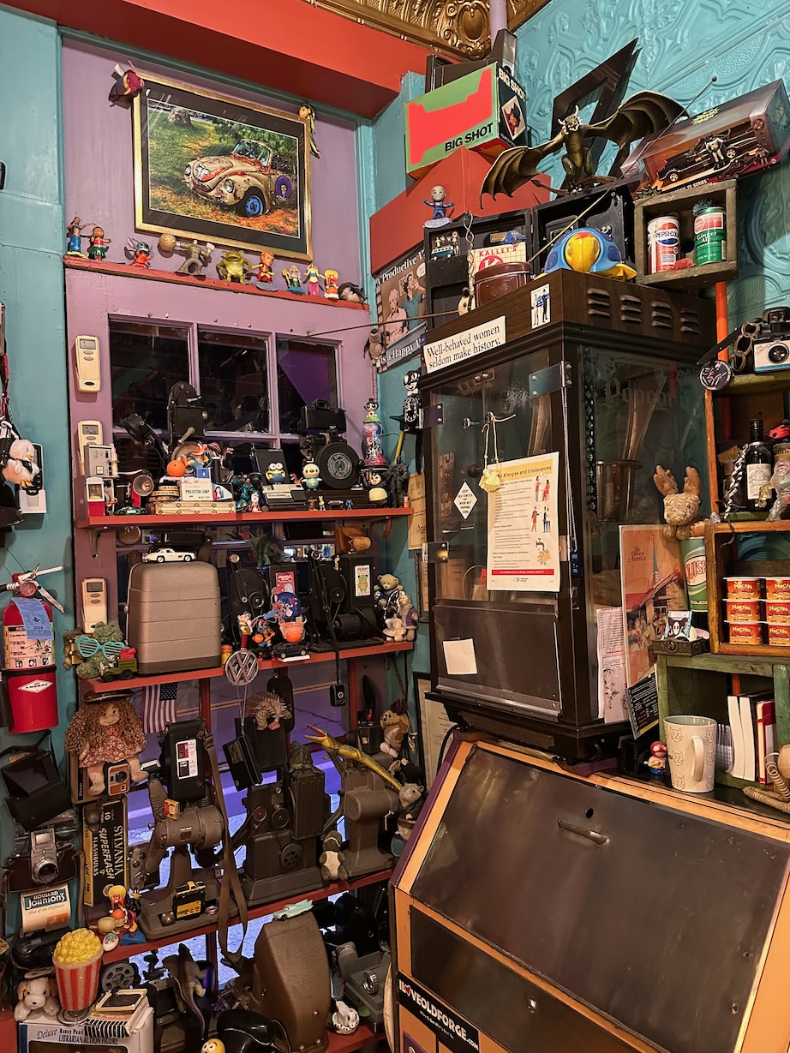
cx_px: 386
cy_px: 532
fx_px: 761
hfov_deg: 54.9
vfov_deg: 69.4
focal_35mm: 25
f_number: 1.78
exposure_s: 1/40
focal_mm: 6.86
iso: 1000
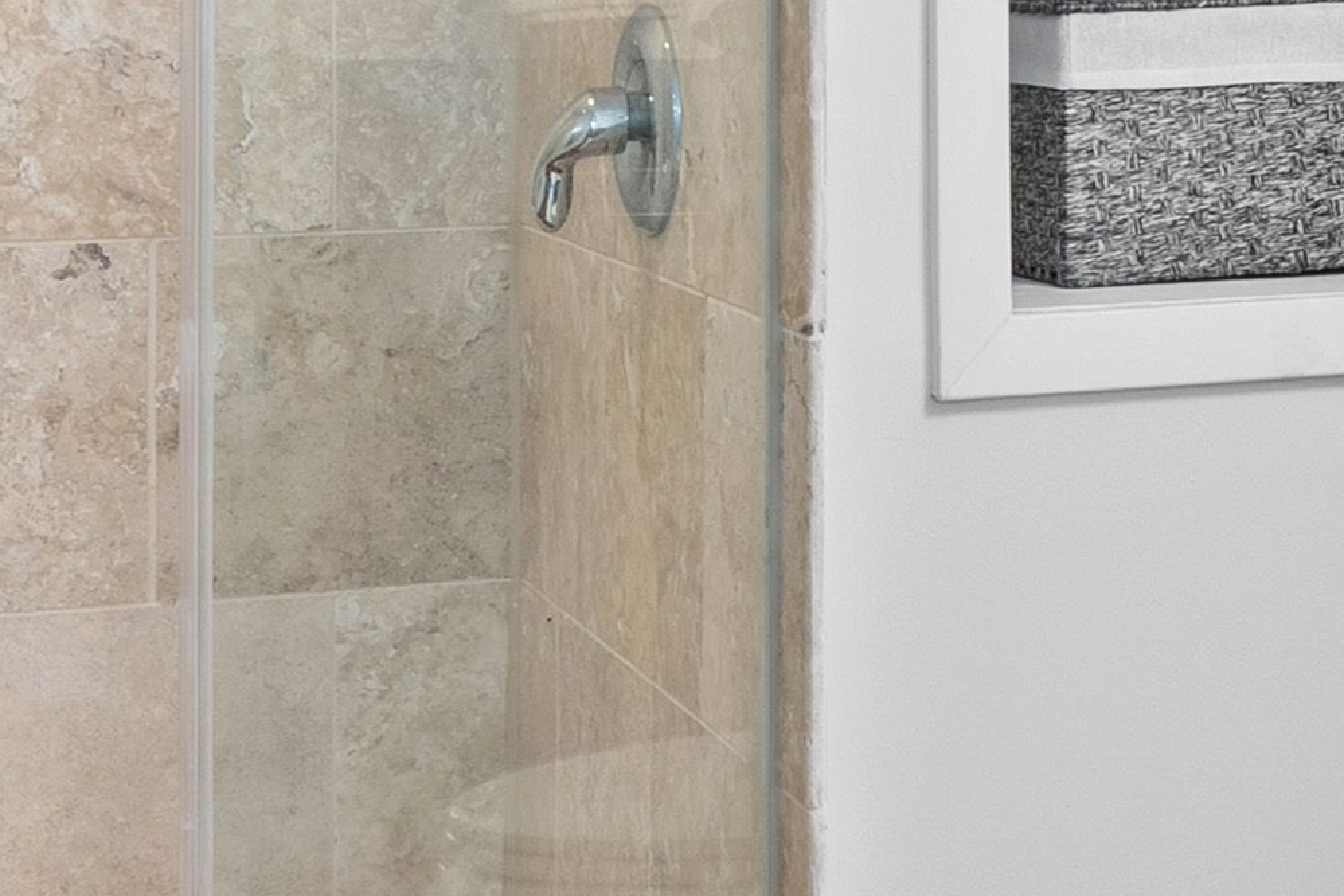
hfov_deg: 20.8
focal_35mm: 96
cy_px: -36
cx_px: 1212
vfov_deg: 14.0
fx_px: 3584
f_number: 7.1
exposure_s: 1/2
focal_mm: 16
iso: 320
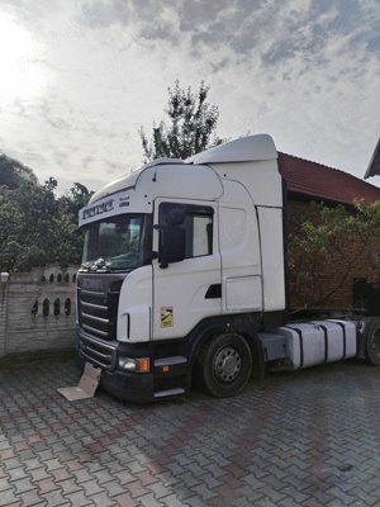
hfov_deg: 48.2
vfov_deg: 61.7
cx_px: 190
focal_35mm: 29
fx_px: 424
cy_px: 254
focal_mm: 4.75
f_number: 1.8
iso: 100
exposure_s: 1/3574
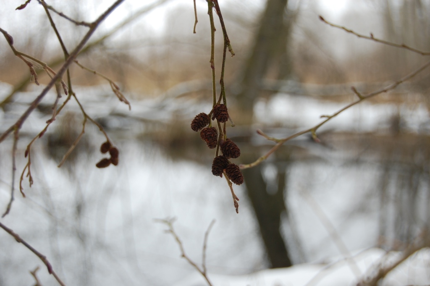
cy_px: 143
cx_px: 215
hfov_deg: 29.3
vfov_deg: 19.7
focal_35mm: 69
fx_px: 823
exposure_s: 1/125
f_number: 5.3
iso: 200
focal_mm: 46
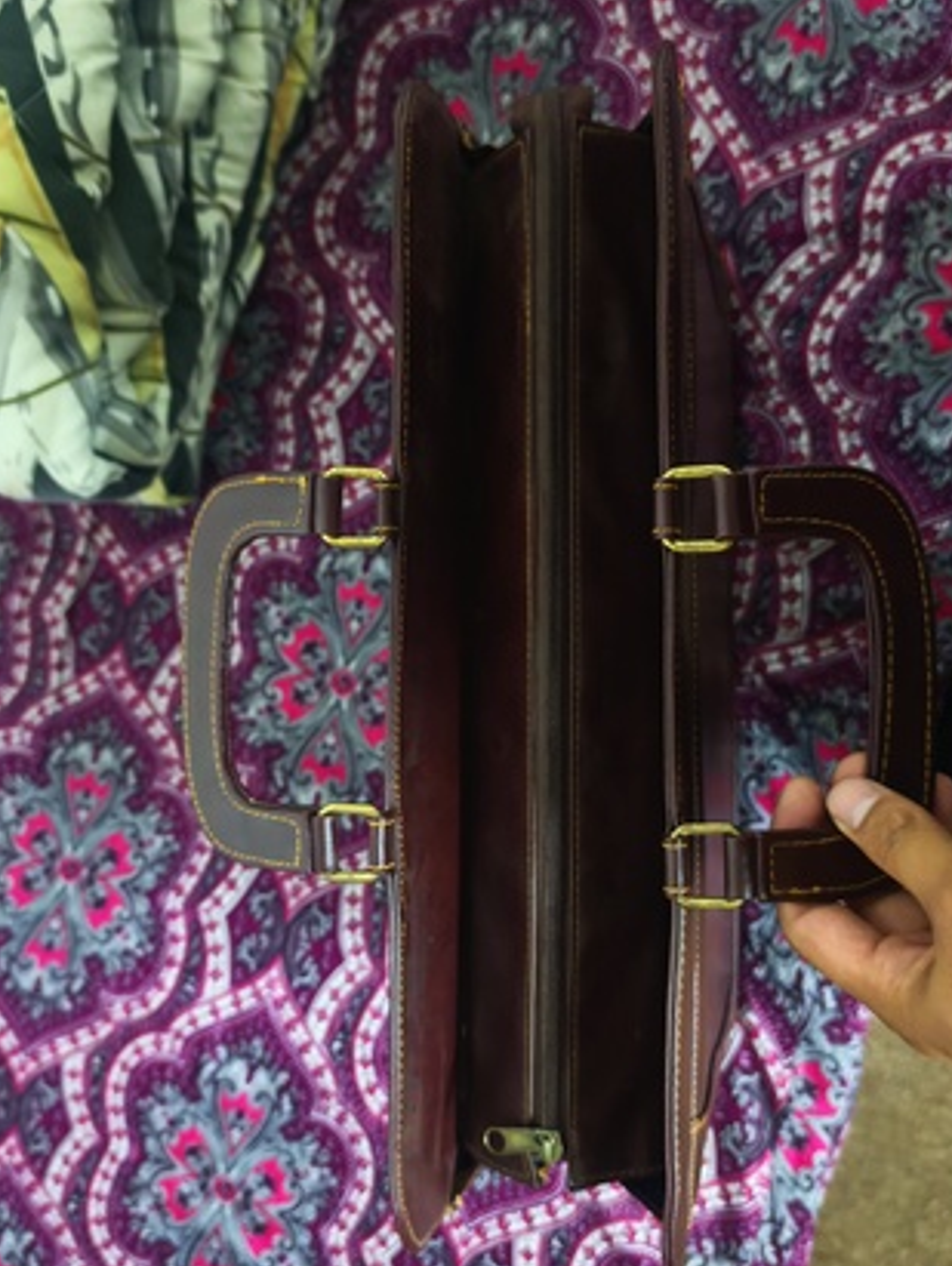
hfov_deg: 46.9
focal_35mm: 30
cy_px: 639
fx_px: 1098
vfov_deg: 59.9
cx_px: 467
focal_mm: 6.83
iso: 2000
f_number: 1.4
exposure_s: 1/20
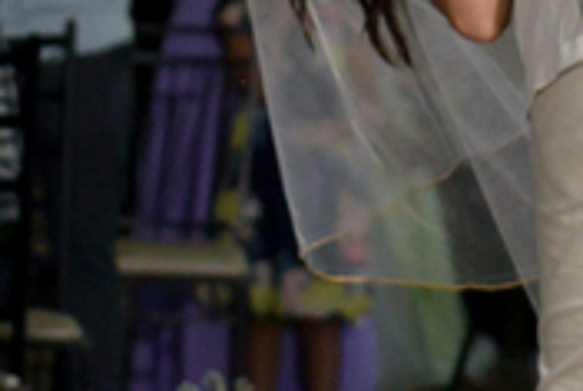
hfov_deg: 4.6
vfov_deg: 3.1
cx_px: 719
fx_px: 7170
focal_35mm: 442
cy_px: 104
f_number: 4.5
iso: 2200
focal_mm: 65
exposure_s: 1/160
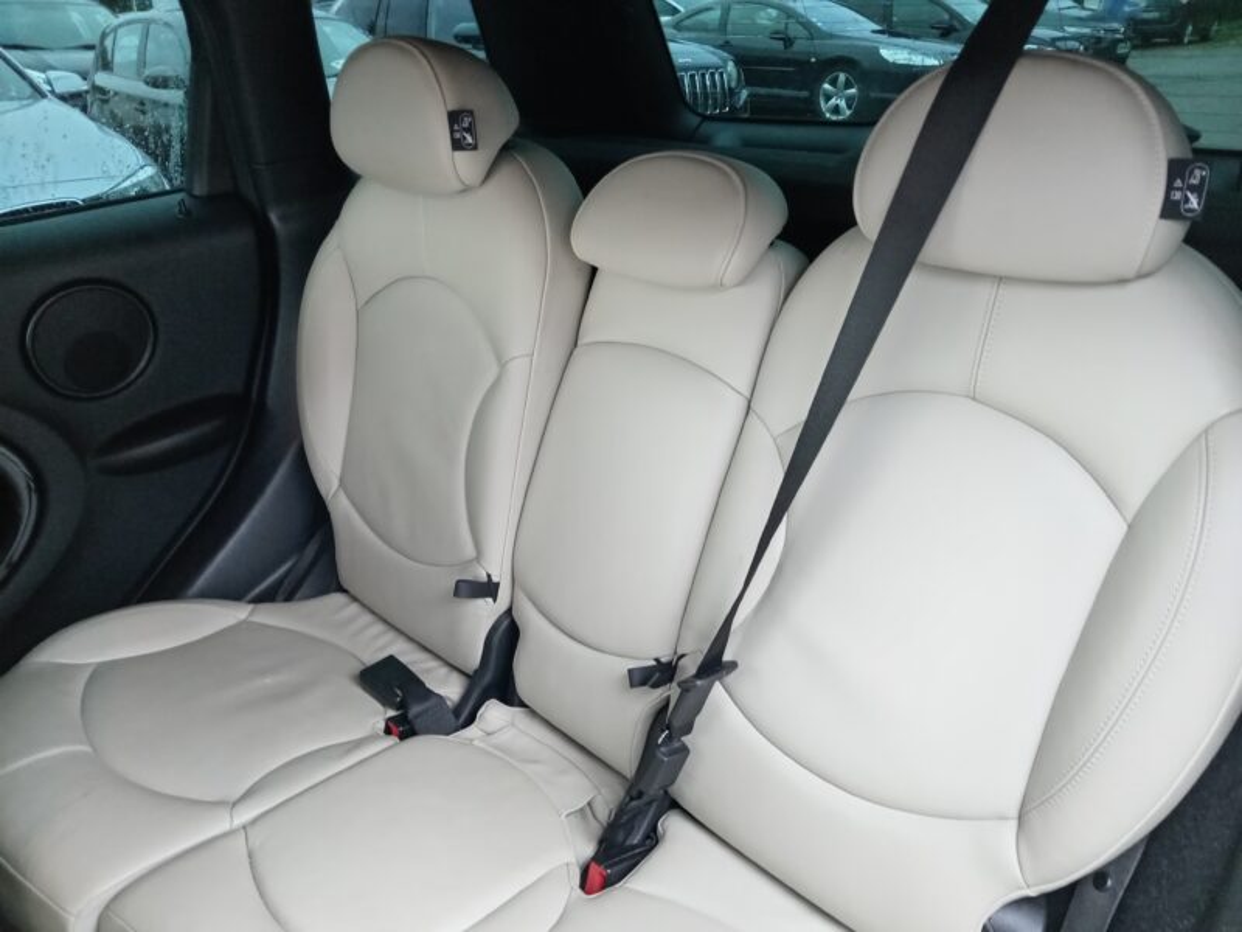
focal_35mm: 25
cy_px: 466
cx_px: 621
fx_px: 897
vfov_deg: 54.9
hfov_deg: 69.4
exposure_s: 1/16.7
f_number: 1.8
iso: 1297
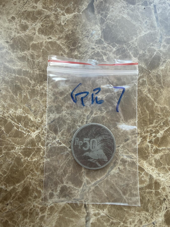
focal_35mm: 24
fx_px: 157
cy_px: 114
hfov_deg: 56.8
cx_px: 85
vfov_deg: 71.6
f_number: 2.2
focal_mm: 2.22
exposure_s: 1/99
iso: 125
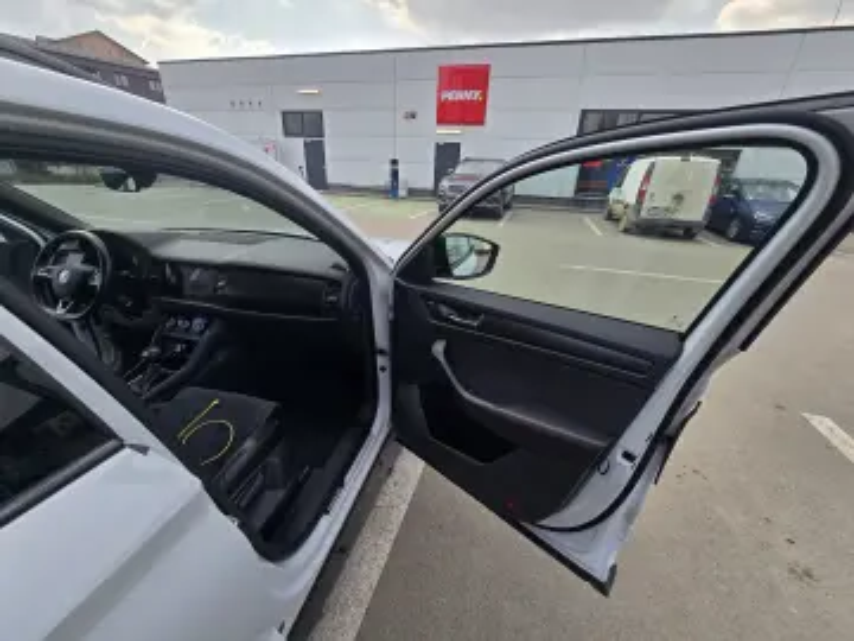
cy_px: 320
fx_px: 321
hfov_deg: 106.2
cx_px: 427
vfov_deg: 89.9
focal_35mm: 13
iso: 50
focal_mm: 2.2
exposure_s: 1/1215
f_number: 2.2
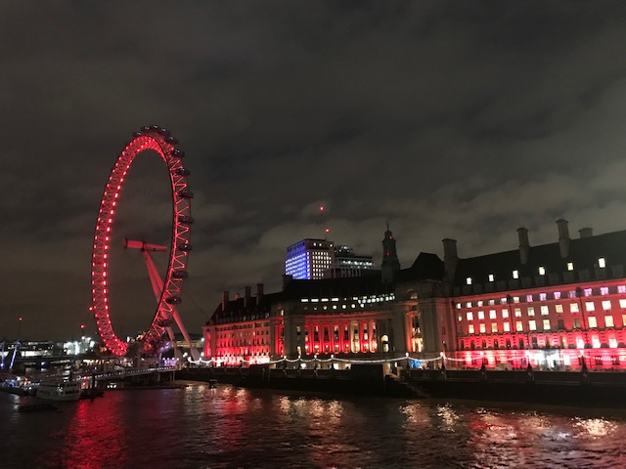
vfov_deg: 49.7
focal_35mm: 28
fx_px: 506
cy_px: 234
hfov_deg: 63.4
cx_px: 313
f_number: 1.8
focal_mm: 3.99
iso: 125
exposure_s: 1/4
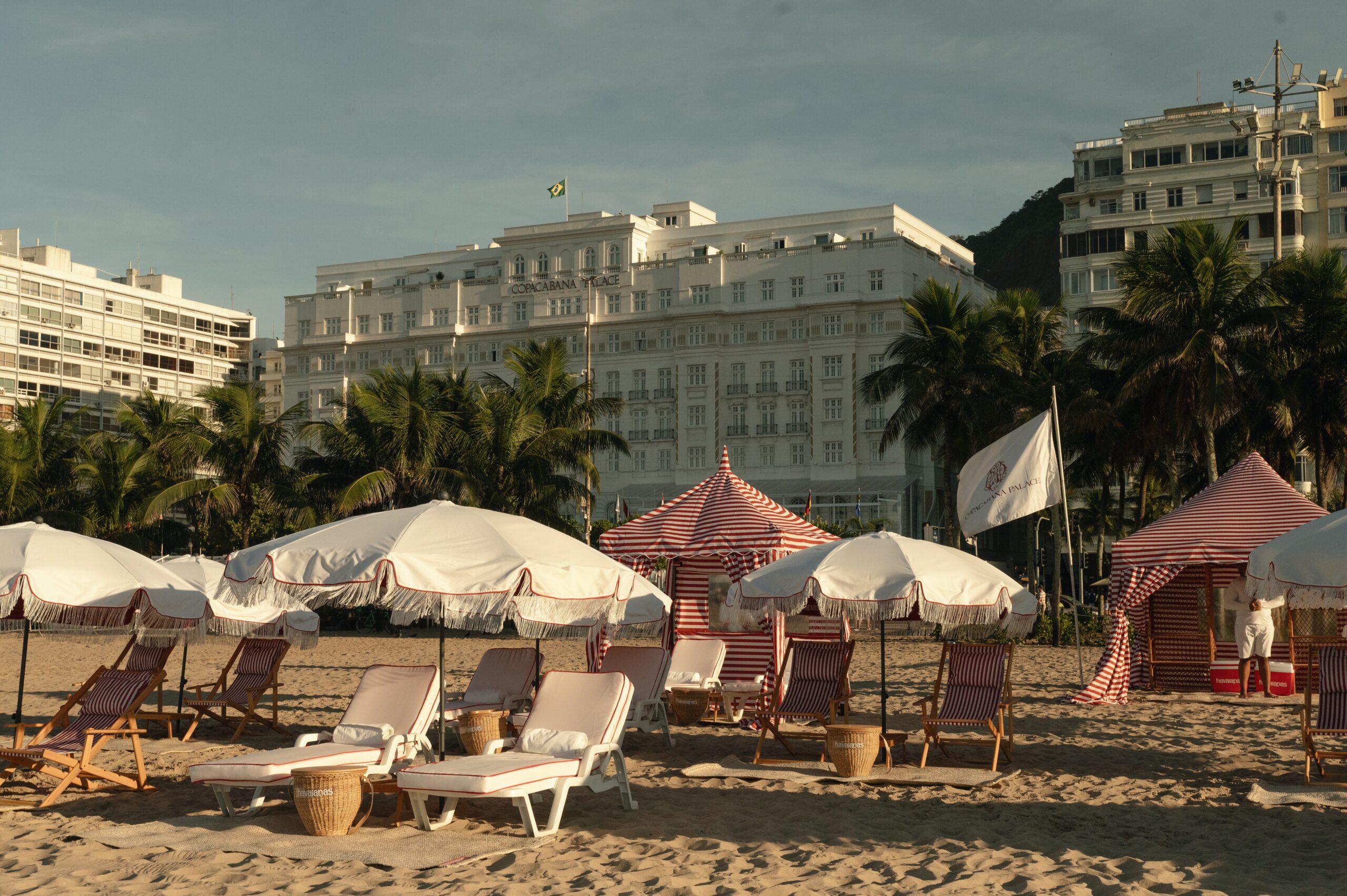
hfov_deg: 42.8
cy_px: 448
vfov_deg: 29.2
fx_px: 1720
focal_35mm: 46
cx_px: 674
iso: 2500
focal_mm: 46
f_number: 7.1
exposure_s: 1/8000
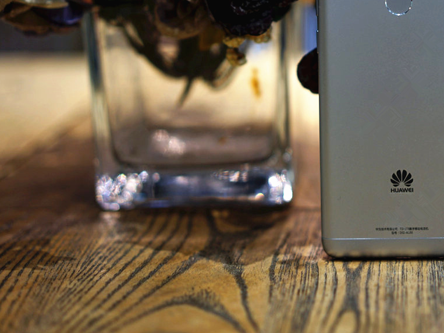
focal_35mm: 104
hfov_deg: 18.6
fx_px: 1334
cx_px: 400
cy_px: 45
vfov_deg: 14.1
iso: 100
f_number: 2
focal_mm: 55
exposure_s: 1/60
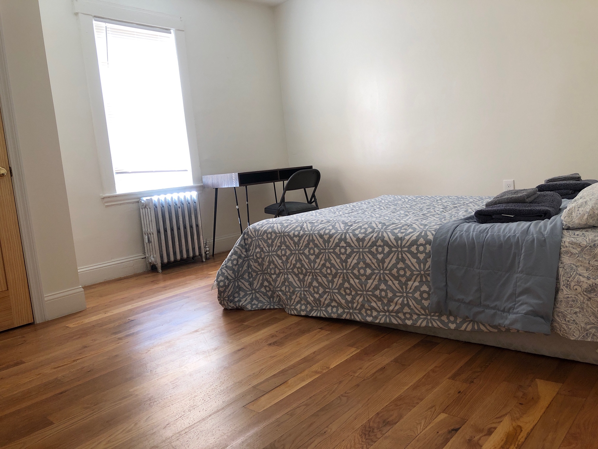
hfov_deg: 63.4
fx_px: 484
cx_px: 299
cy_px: 224
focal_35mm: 28
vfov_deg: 49.7
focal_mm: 3.99
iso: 25
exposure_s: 1/30
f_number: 1.8
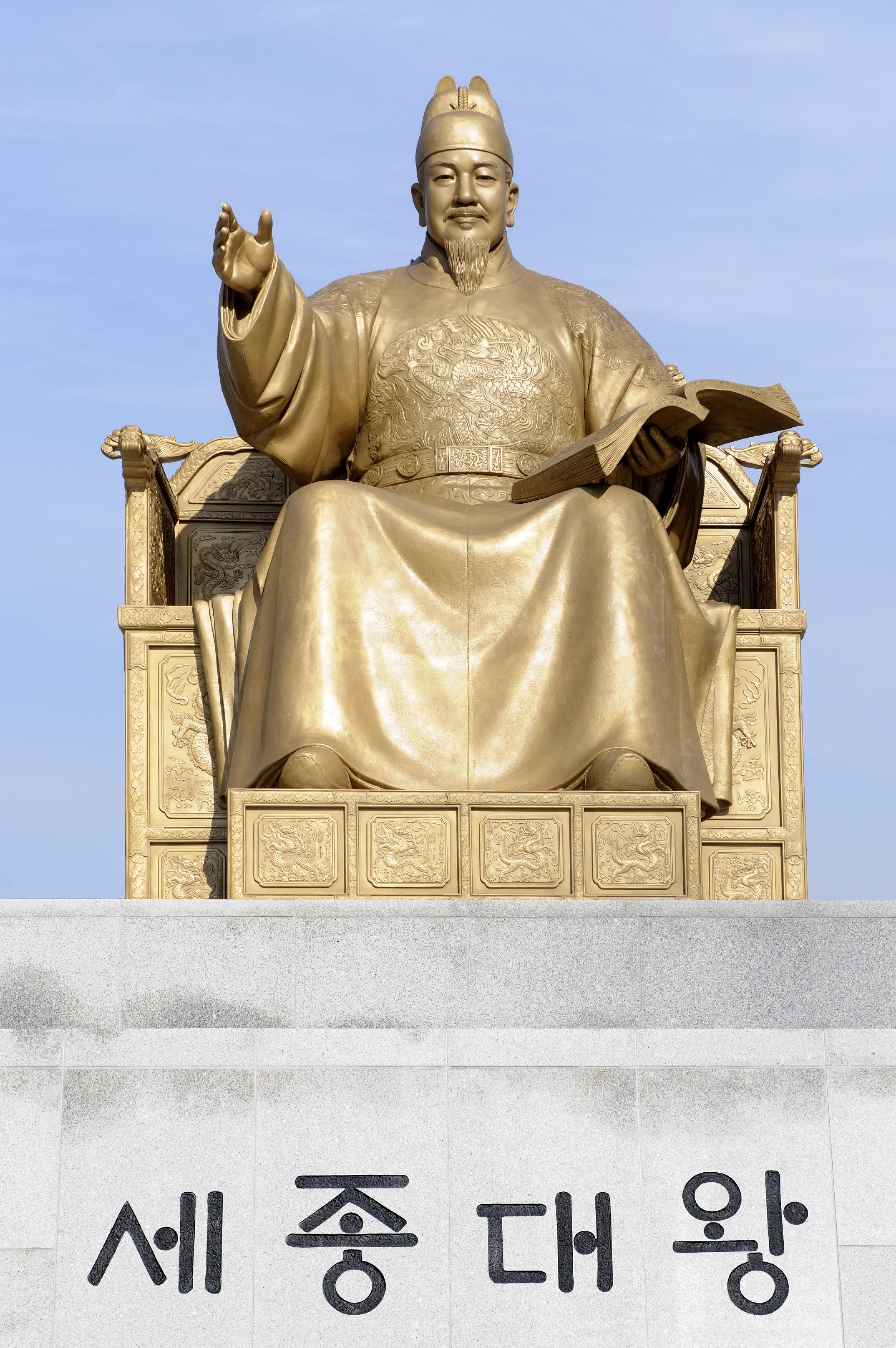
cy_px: 674
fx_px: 3481
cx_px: 448
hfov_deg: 14.7
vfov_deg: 21.9
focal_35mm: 93
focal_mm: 62
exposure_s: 1/800
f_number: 7.1
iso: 200
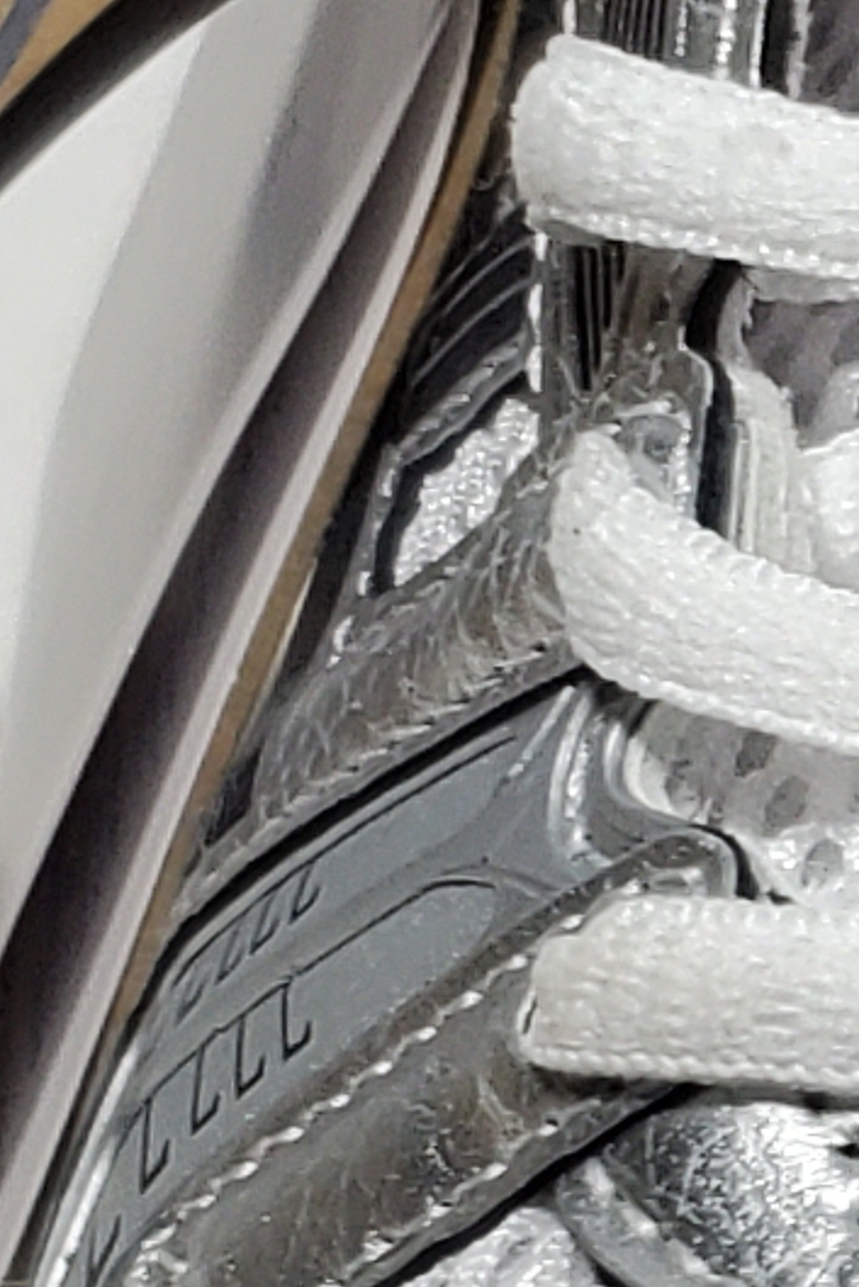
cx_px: 2358
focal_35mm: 206
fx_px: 7368
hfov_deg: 6.2
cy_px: 805
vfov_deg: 10.0
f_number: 1.5
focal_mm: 4.3
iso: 50
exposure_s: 1/519
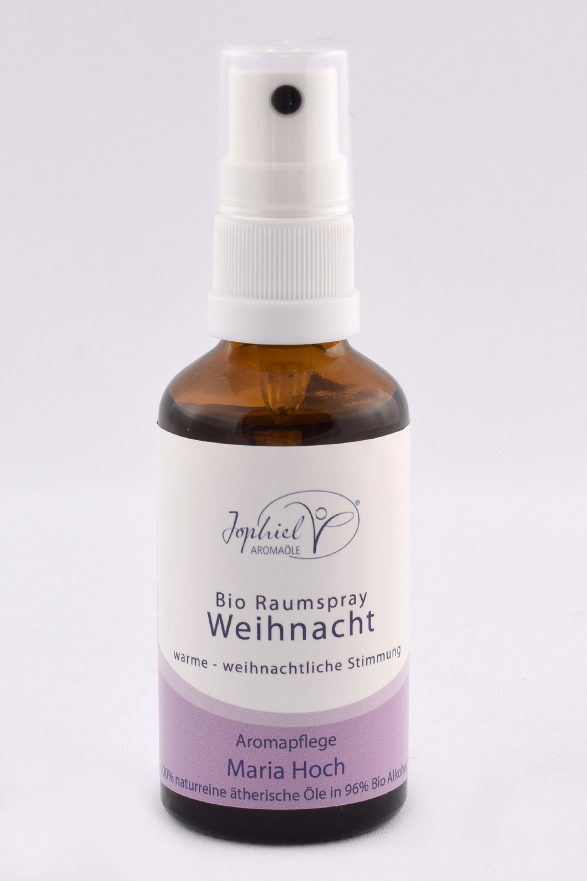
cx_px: 294
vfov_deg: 24.6
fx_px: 2018
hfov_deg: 16.5
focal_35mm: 82
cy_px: 440
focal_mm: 55
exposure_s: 1/125
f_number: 11
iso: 200
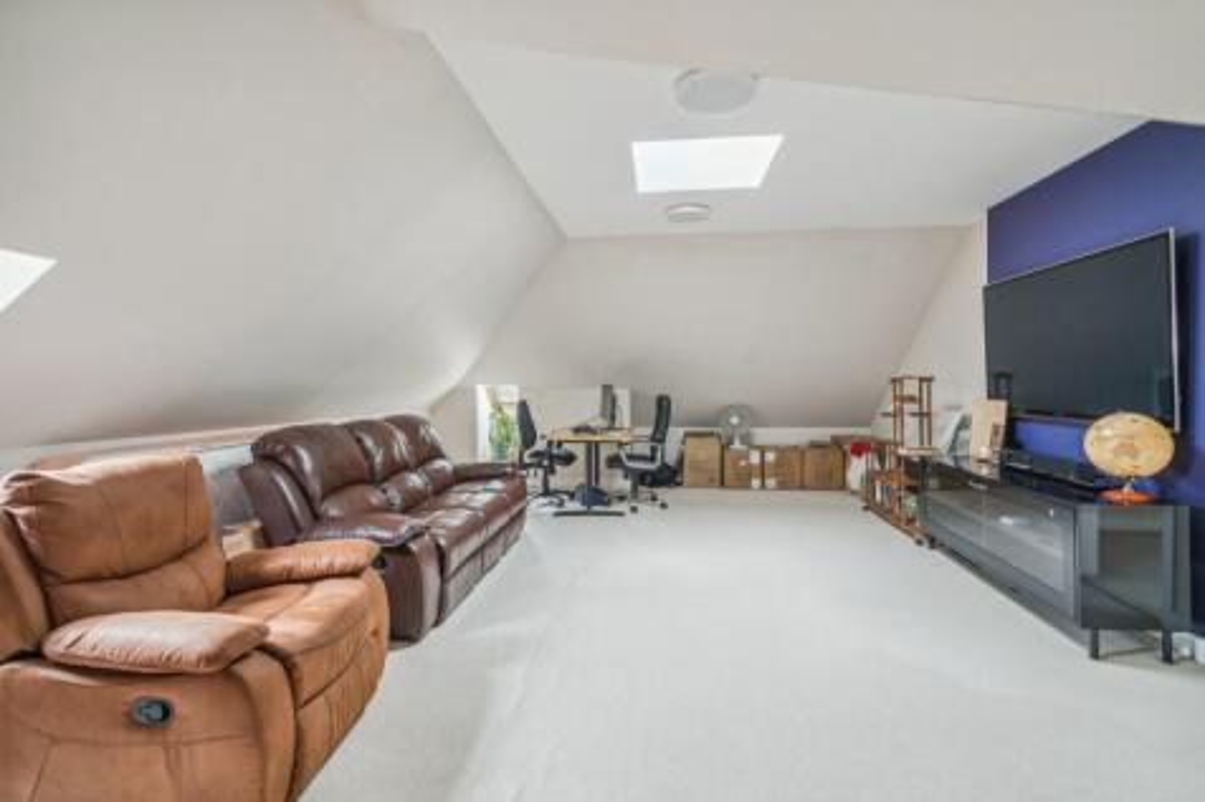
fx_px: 535
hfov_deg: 96.8
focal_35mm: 16
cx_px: 602
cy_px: 401
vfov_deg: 73.7
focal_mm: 16
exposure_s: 1/13
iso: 640
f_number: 6.3
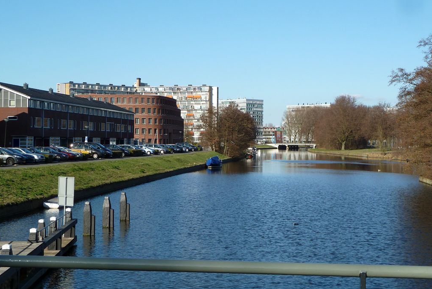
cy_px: 157
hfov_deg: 32.4
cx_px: 217
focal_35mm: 62
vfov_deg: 21.9
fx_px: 744
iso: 80
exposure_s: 1/500
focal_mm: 9.7
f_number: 3.9
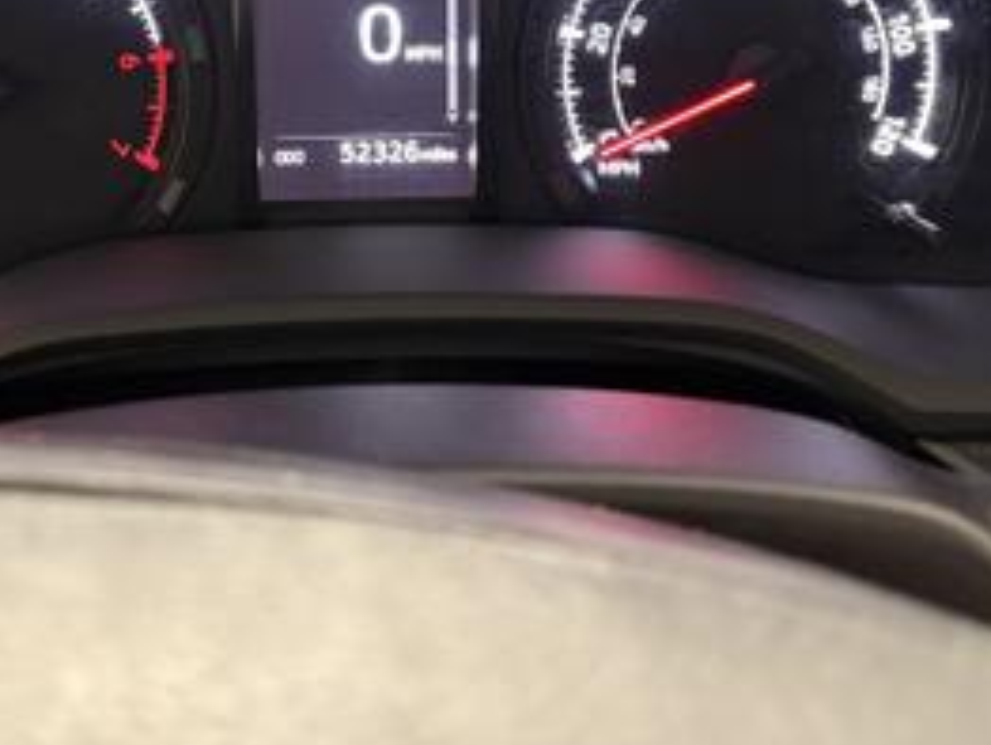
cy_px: 68
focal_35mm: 50
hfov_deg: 37.8
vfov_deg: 28.0
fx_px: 1433
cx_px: 333
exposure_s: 1/32
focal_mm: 5.96
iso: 640
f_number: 1.6
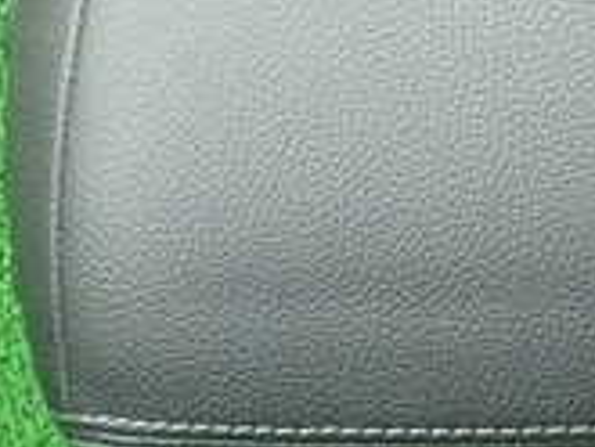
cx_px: 498
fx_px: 1875
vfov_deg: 13.5
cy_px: 346
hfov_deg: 17.8
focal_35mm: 109
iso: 800
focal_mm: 5.5
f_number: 2.3
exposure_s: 1/80
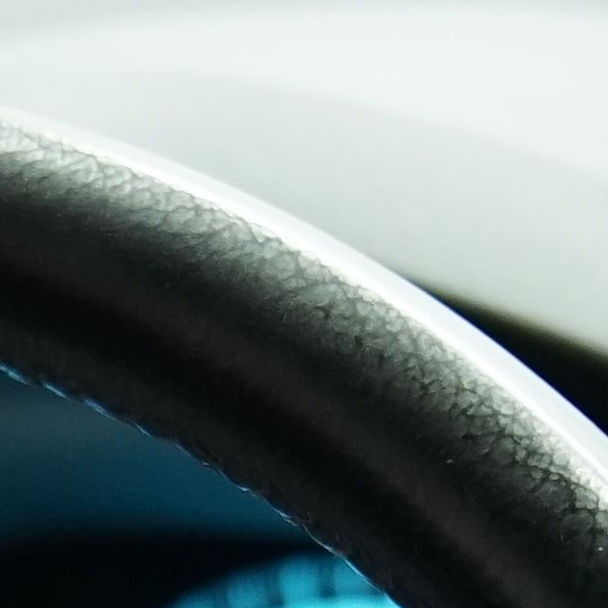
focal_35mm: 251
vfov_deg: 6.6
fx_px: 4988
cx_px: -200
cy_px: 1557
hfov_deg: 6.9
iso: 1000
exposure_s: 1/30
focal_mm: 31
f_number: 2.8
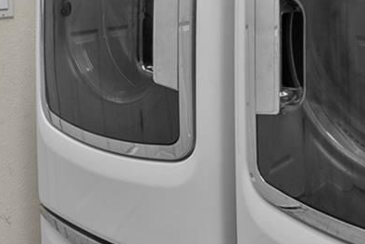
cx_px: 209
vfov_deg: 19.9
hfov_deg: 30.9
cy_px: -33
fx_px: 659
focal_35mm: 65
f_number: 9
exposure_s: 1/2.5
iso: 250
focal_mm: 16
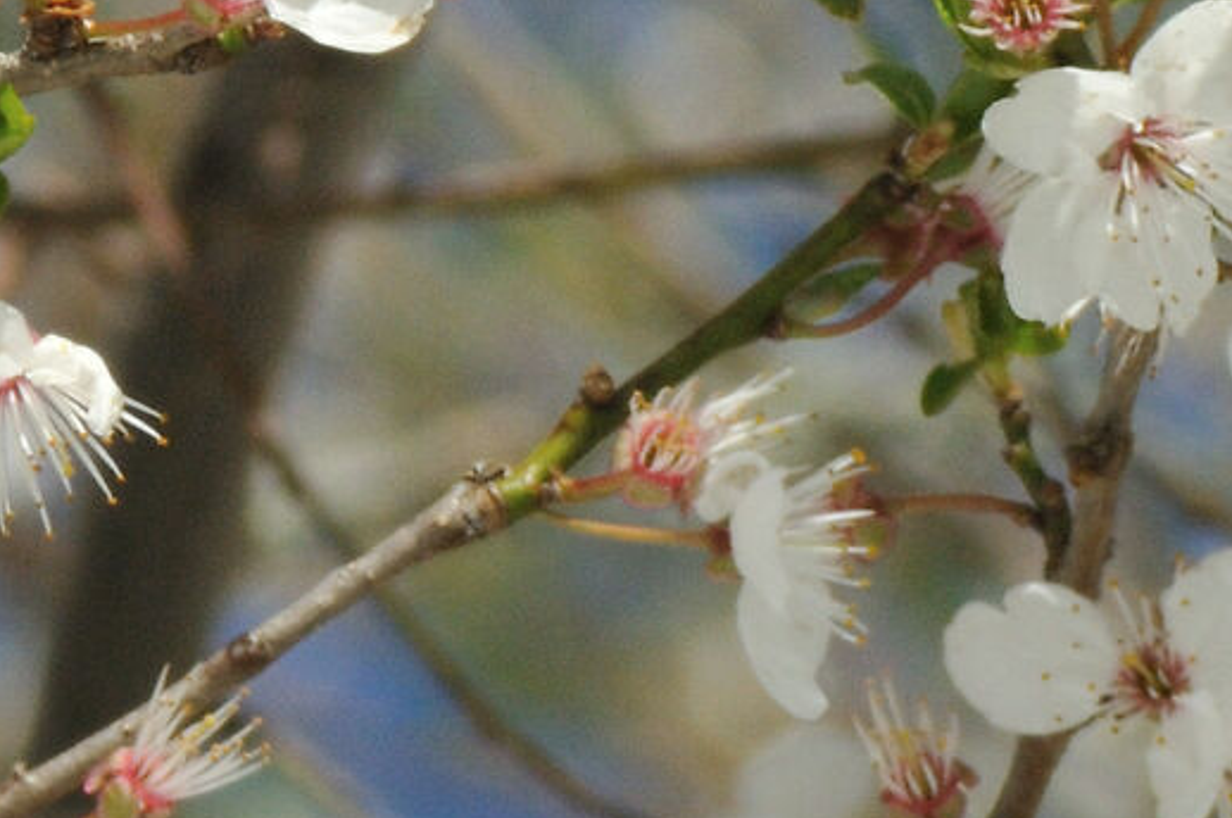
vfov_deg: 0.7
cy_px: -564
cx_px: 1156
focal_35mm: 2083
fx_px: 71195
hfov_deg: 1.0
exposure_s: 1/320
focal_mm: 300
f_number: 18
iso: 500
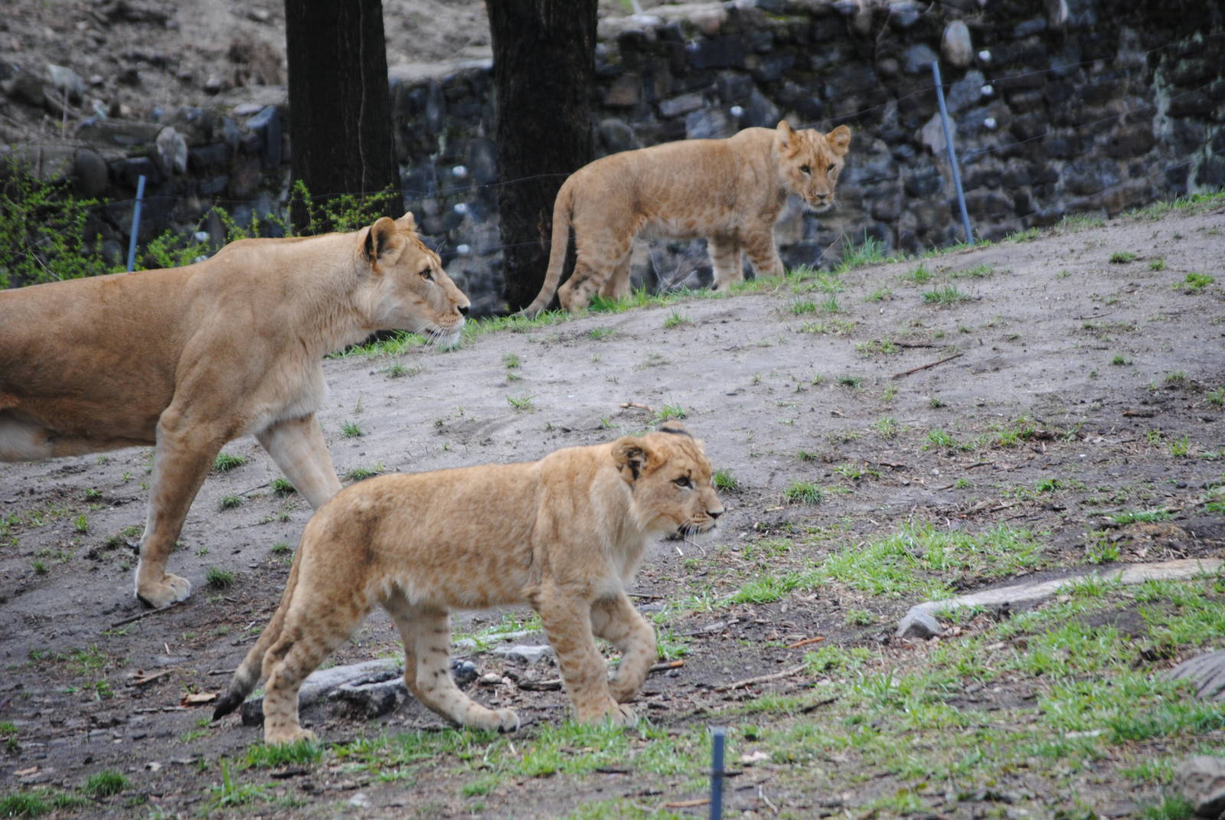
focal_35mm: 218
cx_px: 612
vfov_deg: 6.3
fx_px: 7410
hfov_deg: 9.5
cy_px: 410
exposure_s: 1/320
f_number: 5
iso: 400
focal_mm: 145
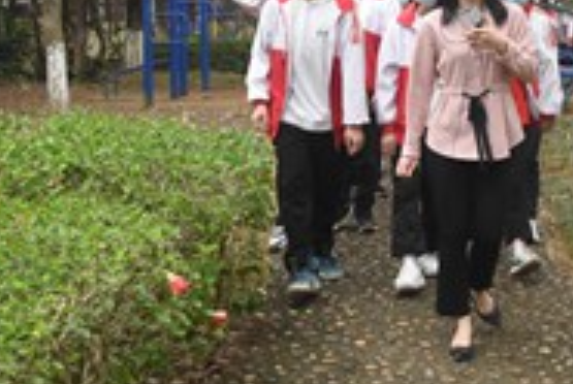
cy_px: 0
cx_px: 310
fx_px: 1164
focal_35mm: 73
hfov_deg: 27.7
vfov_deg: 18.3
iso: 1250
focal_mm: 18
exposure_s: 1/30
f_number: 9
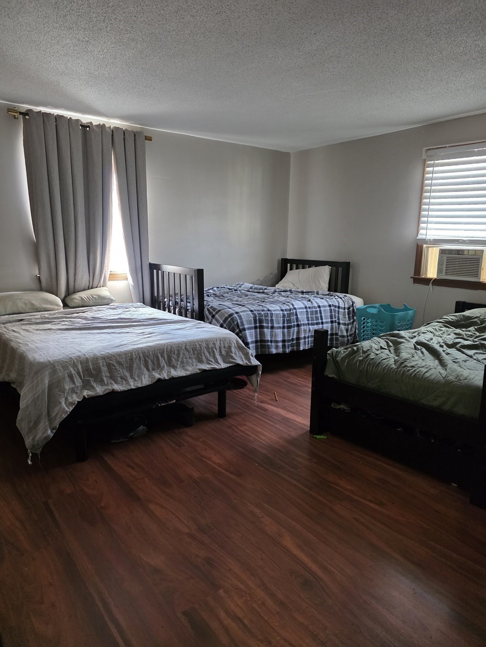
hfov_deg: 58.9
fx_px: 431
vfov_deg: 73.9
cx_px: 243
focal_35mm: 23
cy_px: 324
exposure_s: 1/120
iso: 1000
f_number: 1.7
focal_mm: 6.3
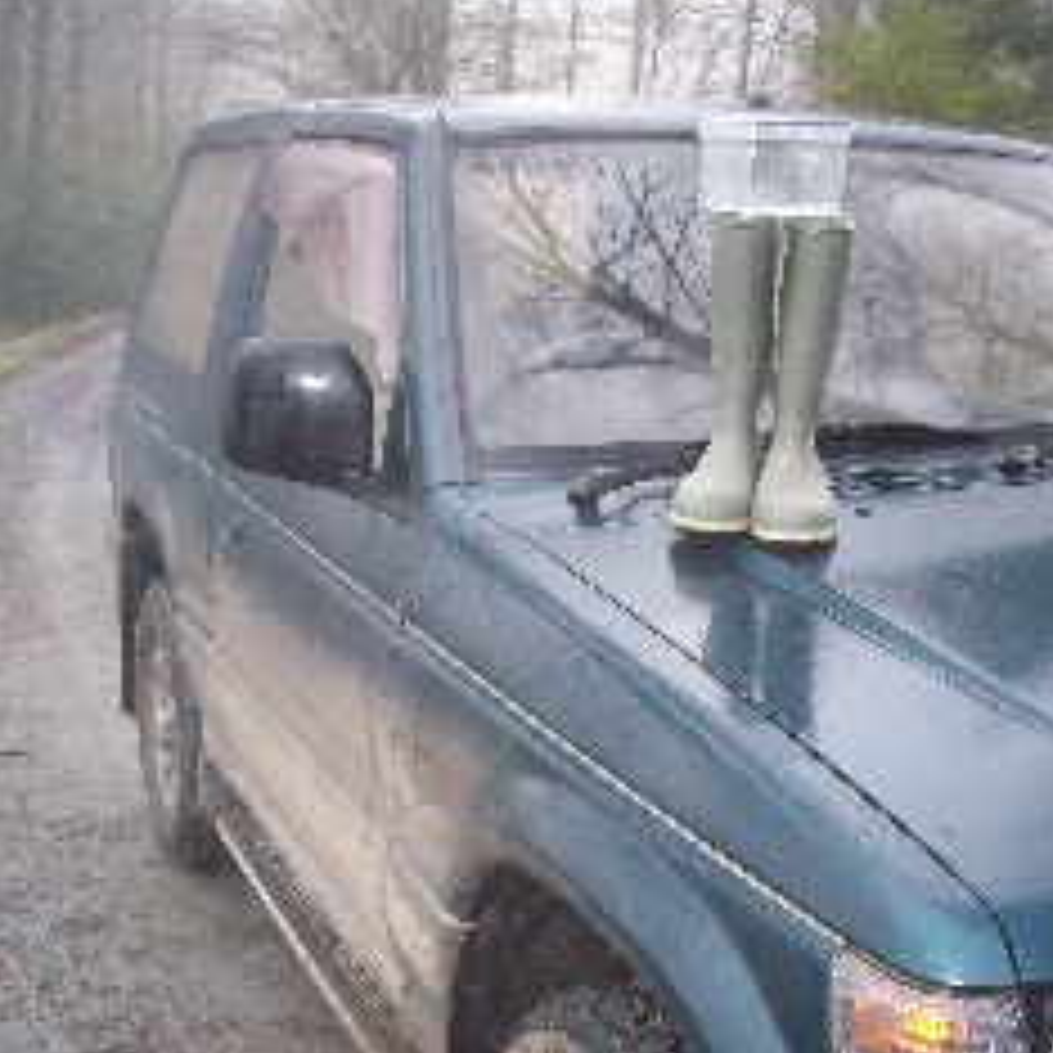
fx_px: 1686
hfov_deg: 34.6
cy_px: 657
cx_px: 583
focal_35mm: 49
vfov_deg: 34.5
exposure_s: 1/80.4
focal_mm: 6.2
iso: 160
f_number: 2.8
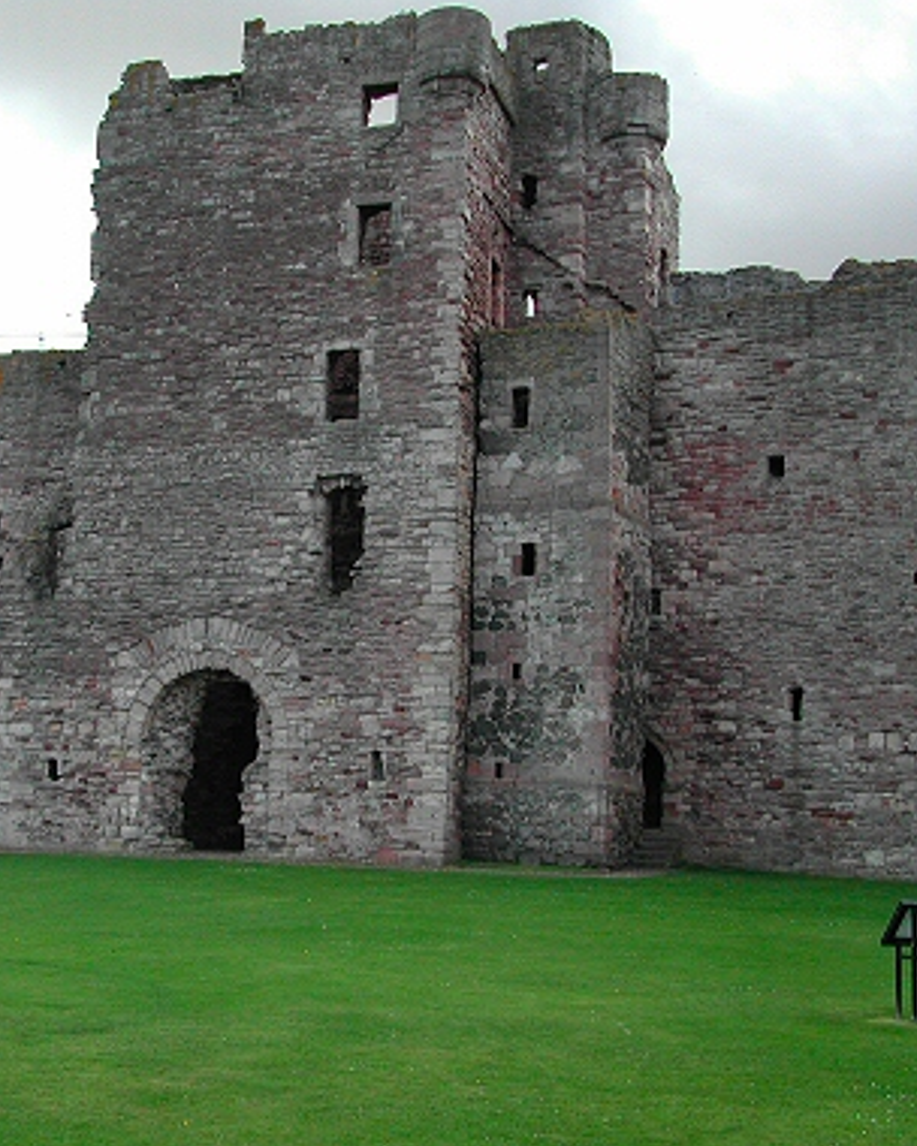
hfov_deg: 30.0
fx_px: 1696
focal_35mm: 50
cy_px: 570
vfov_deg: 37.3
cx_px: 281
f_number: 2.8
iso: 100
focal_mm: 8
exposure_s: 1/485
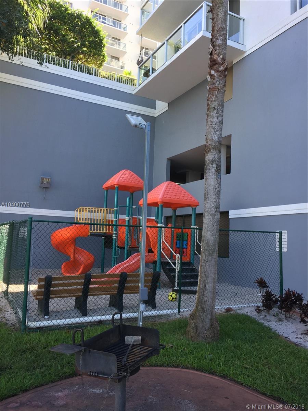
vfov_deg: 61.7
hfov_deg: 48.2
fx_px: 344
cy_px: 206
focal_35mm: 29
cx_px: 154
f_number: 2.2
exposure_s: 1/160
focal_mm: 4.15
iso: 32
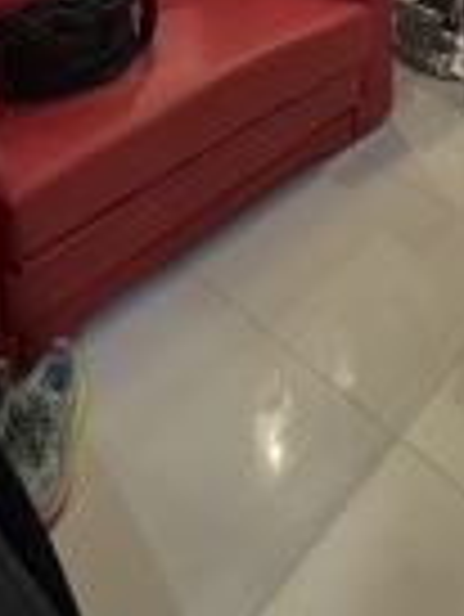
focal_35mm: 47
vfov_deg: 28.2
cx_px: 187
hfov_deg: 30.8
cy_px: -288
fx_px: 839
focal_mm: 2.22
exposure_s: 1/50
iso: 320
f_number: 2.2
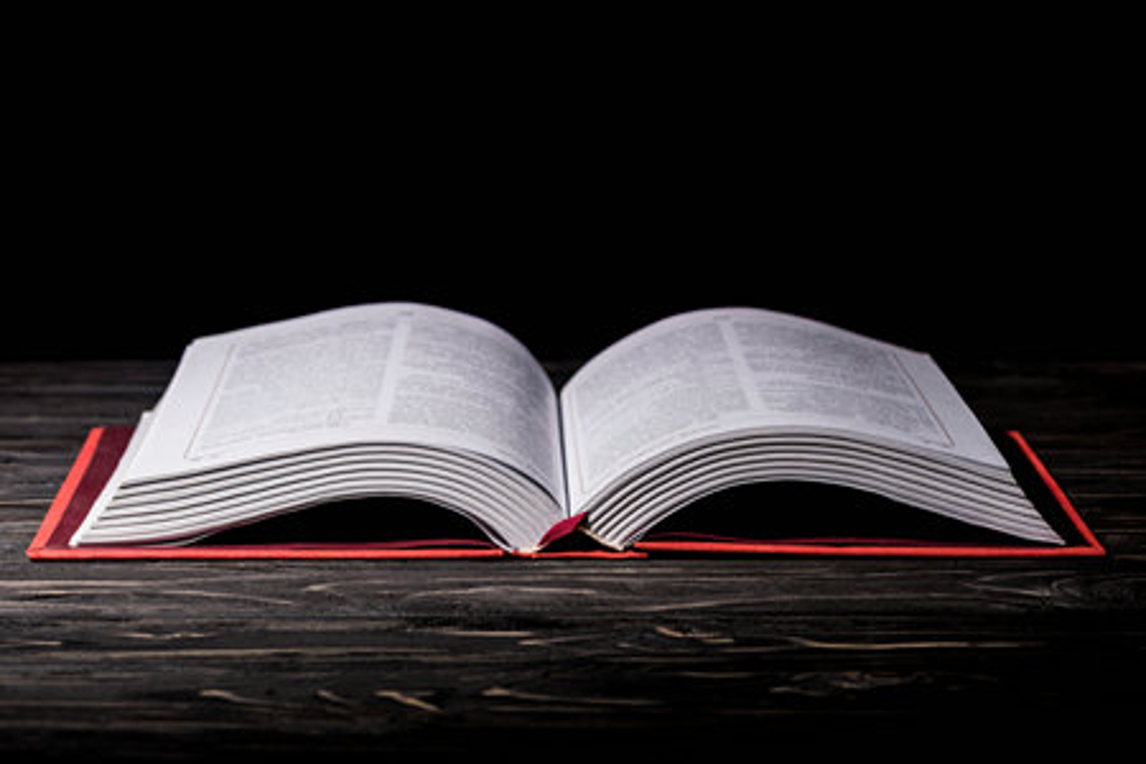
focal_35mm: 105
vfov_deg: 13.0
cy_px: 382
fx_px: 3342
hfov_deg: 19.5
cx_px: 573
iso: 125
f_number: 9
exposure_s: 1/200
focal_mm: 105
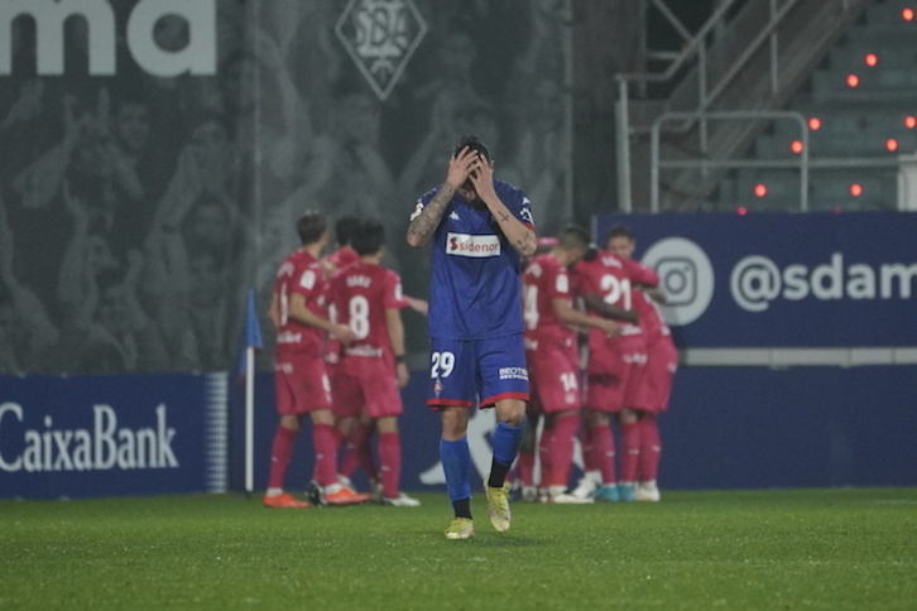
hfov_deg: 3.4
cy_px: 306
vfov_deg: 2.3
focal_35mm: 600
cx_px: 458
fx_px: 15282
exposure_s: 1/800
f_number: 5.6
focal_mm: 400
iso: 6400
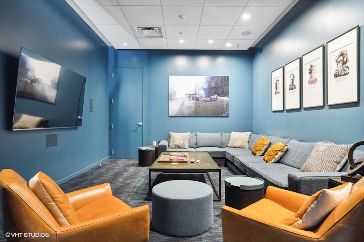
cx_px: 182
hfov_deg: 84.0
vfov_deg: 61.8
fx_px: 202
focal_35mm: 20
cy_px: 121
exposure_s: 1.3
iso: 320
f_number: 8
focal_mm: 20
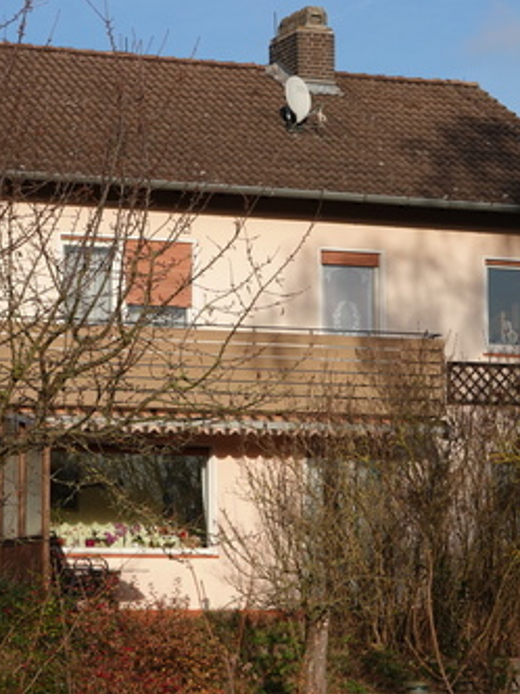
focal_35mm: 132
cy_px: 347
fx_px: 2644
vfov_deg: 14.9
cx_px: 265
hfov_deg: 11.2
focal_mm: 33.51
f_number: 4
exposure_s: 1/800
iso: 100
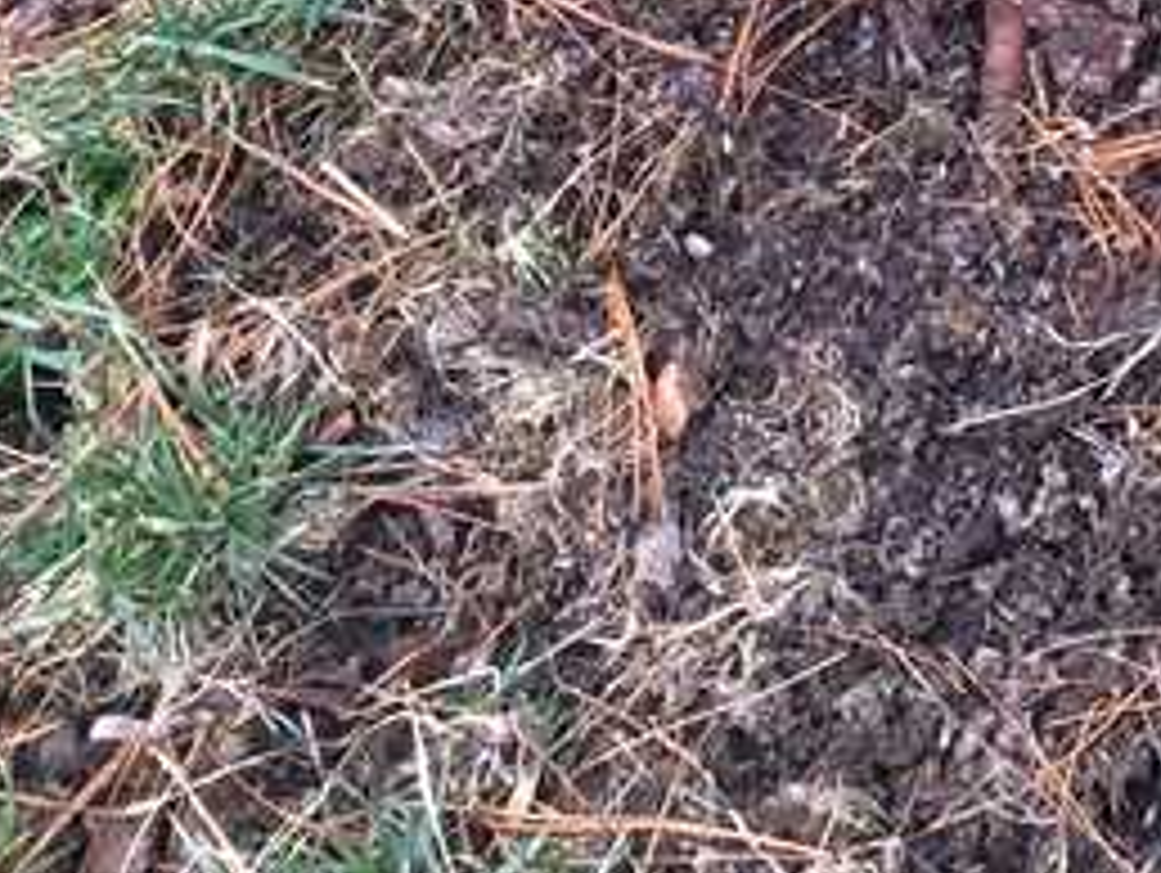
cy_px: -675
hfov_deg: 16.3
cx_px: 1454
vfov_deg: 11.9
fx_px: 3861
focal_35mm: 115
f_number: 2.2
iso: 50
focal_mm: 4.15
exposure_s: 1/30
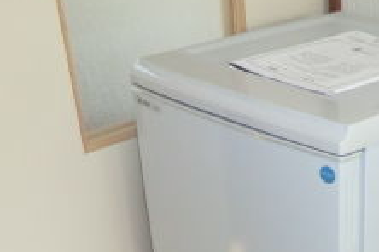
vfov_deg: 17.7
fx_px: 758
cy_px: 330
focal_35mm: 72
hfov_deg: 27.3
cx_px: 328
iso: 200
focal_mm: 4.3
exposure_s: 1/60
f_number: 3.2
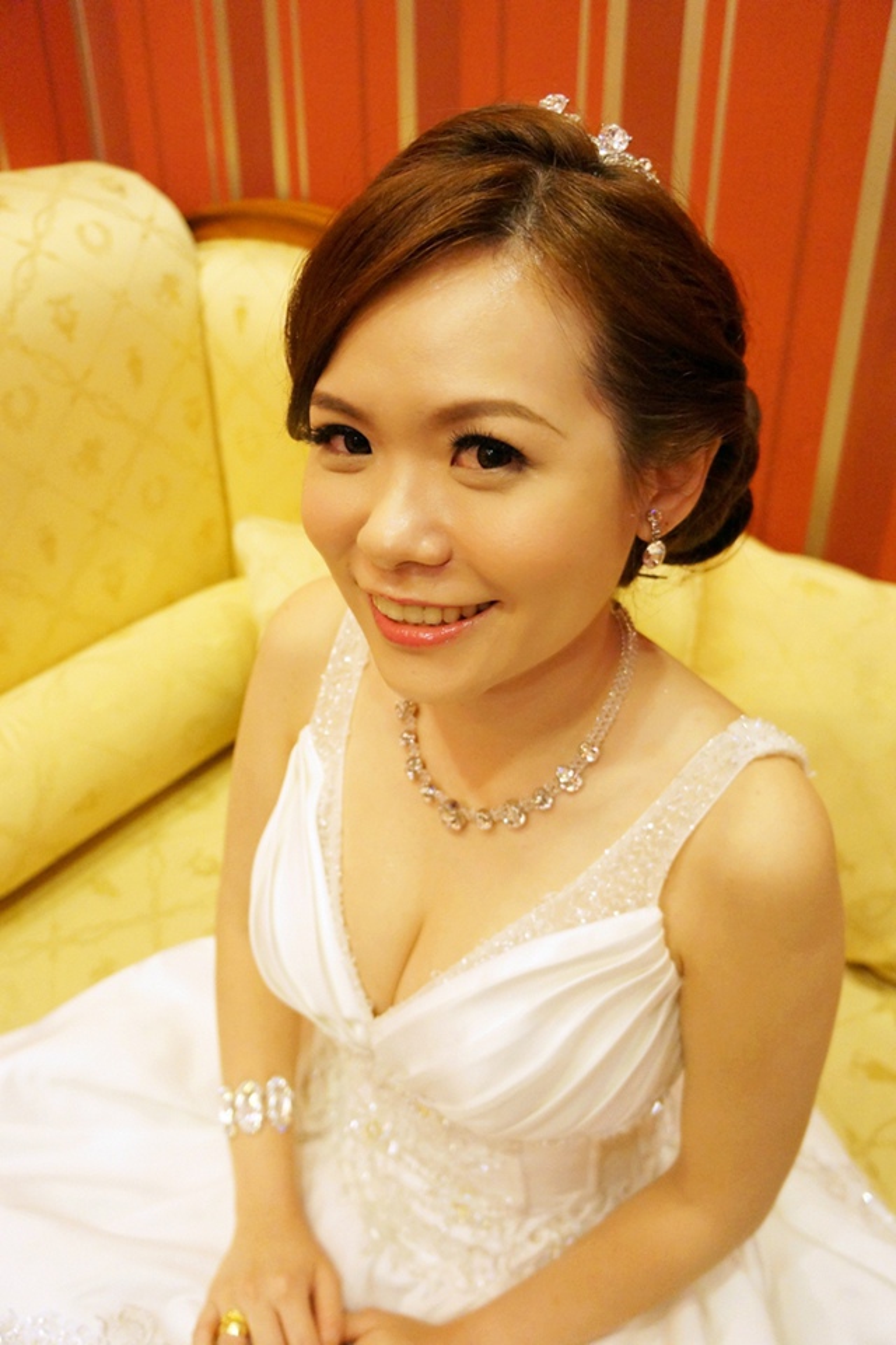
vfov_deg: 67.4
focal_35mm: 27
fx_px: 1008
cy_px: 672
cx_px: 448
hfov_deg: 47.9
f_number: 3.5
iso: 3200
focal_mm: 18
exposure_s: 1/60
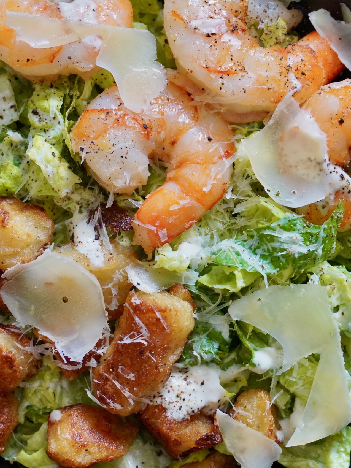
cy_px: 235
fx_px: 970
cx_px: 214
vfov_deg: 27.1
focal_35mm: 72
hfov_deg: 20.5
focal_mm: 33
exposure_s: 1/400
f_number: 5.6
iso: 2500
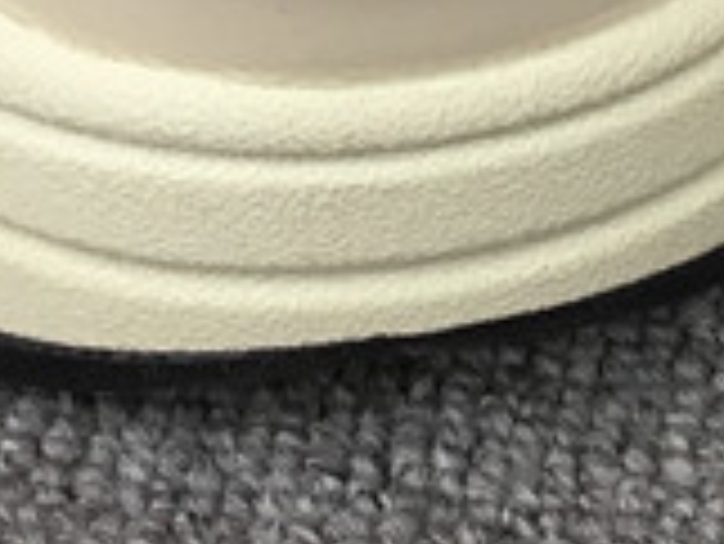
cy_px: -663
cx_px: 877
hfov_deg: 11.2
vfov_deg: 8.1
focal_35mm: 173
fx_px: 3621
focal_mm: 3.3
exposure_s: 1/120
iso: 32
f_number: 2.4
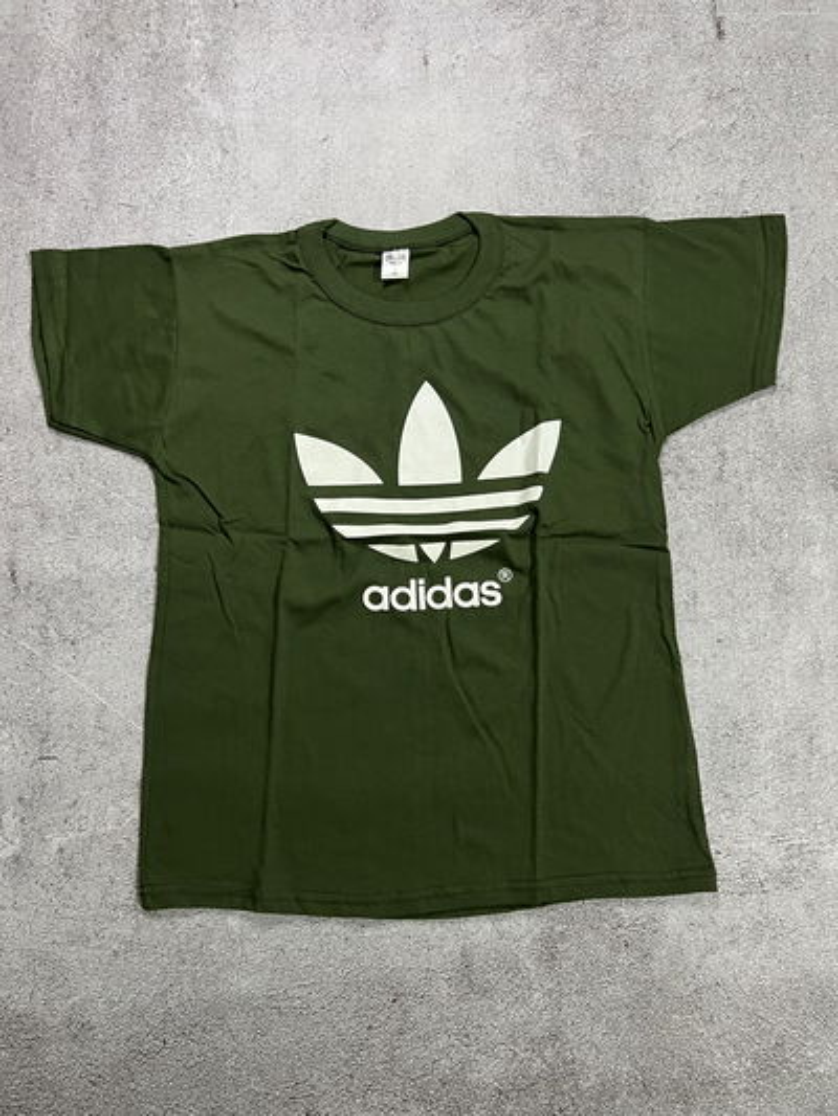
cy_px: 558
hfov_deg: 53.1
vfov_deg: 67.3
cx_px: 419
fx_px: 839
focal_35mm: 26
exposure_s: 1/33
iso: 400
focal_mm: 5.7
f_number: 1.5
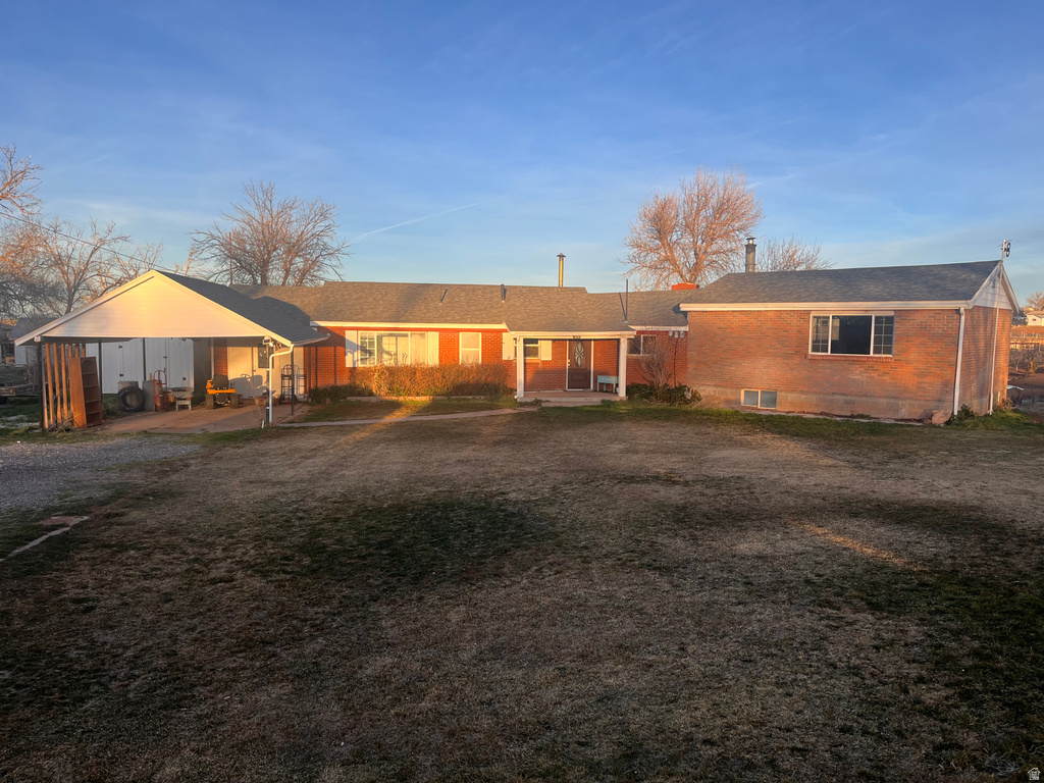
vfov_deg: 53.1
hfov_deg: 67.3
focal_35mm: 26
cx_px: 522
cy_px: 392
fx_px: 784
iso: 50
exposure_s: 1/1009
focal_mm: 5.1
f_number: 1.6
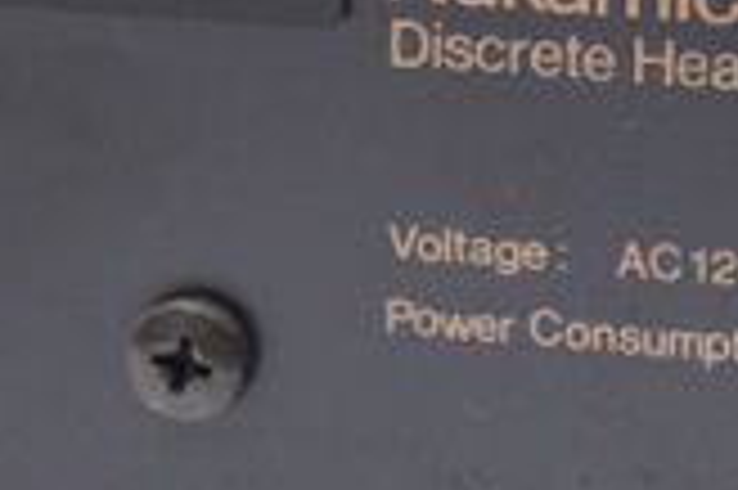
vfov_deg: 4.3
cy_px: 200
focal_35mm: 322
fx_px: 6593
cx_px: 824
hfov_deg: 6.4
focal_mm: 55
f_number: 5.6
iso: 800
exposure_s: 1/125
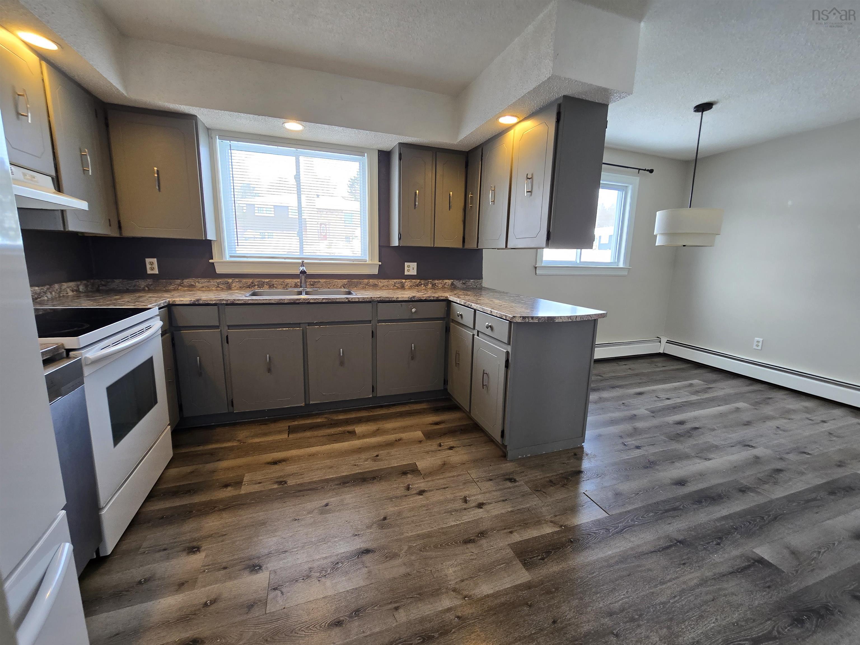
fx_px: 323
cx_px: 430
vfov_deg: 89.9
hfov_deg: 106.2
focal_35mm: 13
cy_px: 322
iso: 125
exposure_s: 1/60
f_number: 2.2
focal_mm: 2.2
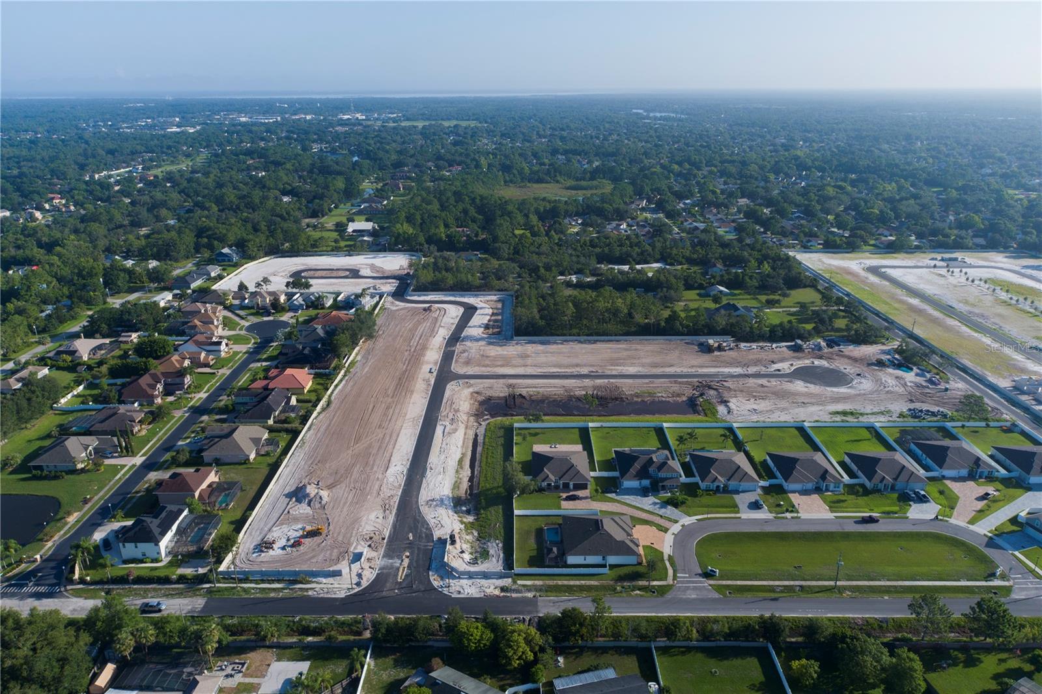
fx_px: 694
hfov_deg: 73.8
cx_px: 521
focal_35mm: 24
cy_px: 347
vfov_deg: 53.1
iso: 100
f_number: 4
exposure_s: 1/120
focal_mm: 8.8
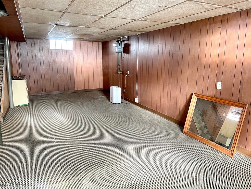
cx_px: 126
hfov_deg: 67.3
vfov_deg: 53.1
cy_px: 94
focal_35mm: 26
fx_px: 189
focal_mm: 4.2
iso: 320
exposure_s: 1/60
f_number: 1.6
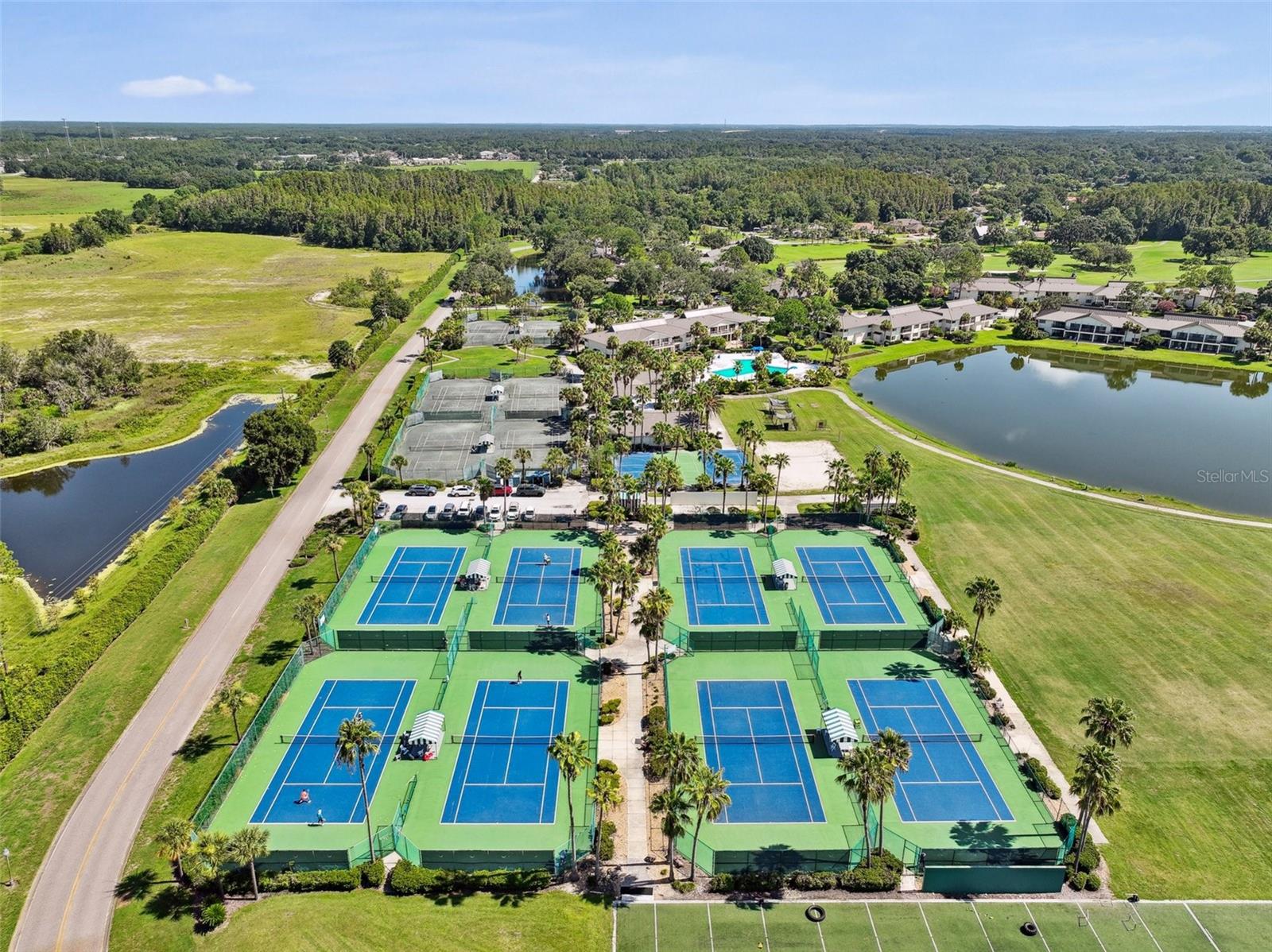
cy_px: 476
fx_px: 881
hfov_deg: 71.6
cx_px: 636
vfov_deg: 56.8
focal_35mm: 24
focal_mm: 12.3
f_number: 2.8
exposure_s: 1/1600
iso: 110
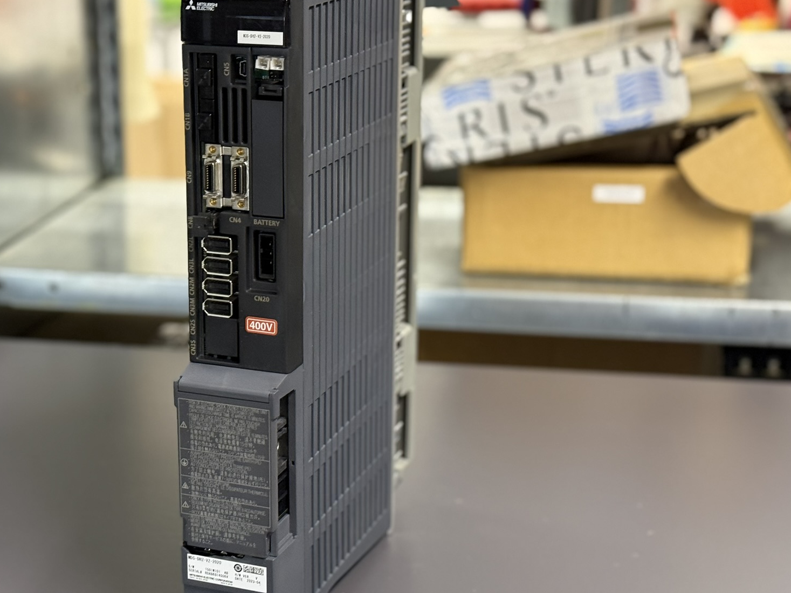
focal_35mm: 67
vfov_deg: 21.9
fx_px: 1531
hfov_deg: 28.8
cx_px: 271
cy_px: 347
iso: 250
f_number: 1.78
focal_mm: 6.76
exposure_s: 1/33
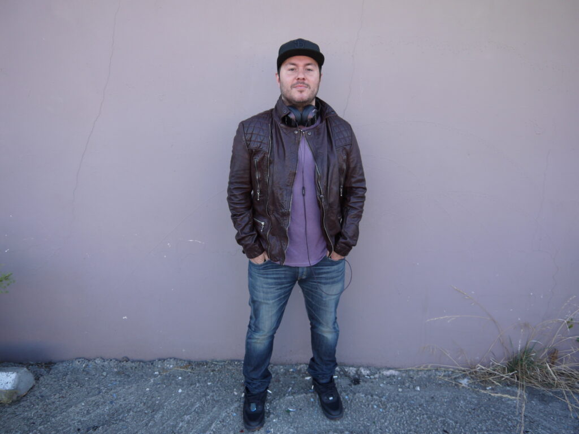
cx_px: 290
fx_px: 468
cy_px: 217
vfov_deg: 49.7
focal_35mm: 28
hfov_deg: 63.4
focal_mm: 14
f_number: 3.5
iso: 160
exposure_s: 1/200
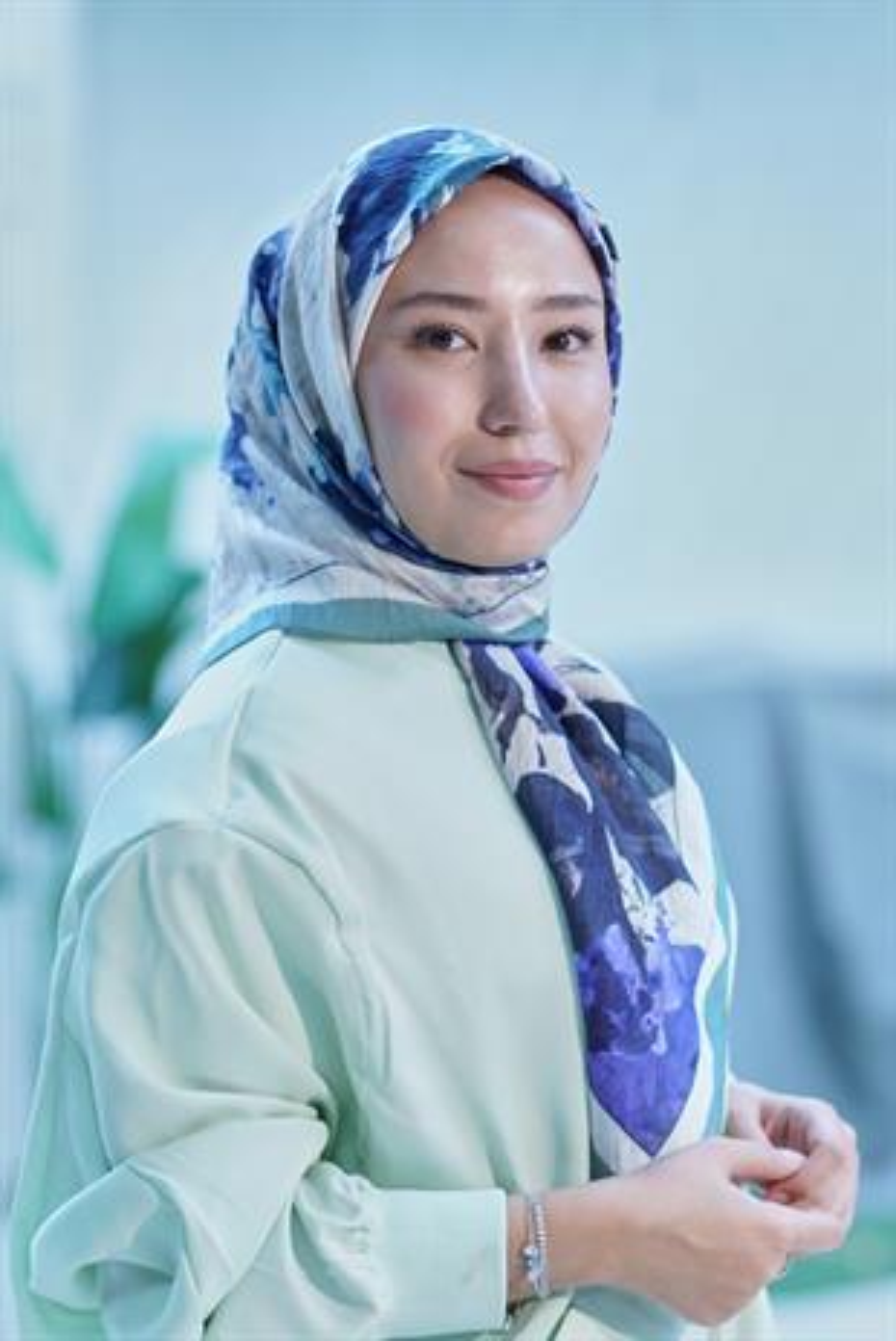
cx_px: 448
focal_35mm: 100
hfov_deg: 13.7
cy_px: 670
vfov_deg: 20.4
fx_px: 3727
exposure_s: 1/200
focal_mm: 100
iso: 640
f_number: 3.5
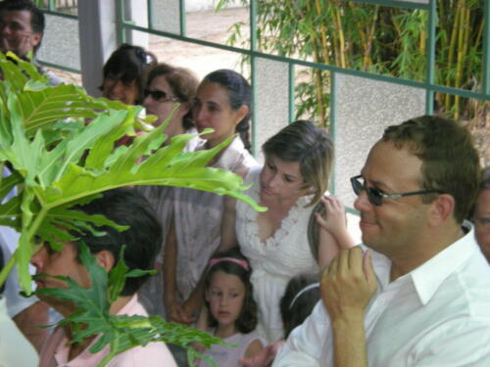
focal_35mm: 105
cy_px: 184
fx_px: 1486
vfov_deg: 14.1
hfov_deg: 18.7
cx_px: 245
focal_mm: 17.3
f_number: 5.7
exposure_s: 1/60
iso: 255
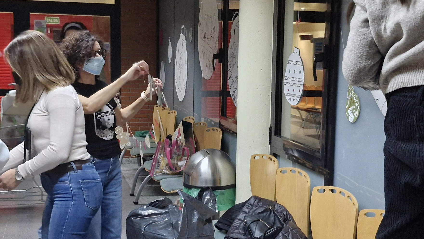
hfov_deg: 36.6
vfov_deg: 21.1
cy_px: 140
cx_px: 220
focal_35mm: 57
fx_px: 641
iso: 1000
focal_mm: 5.54
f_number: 1.8
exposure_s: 1/100
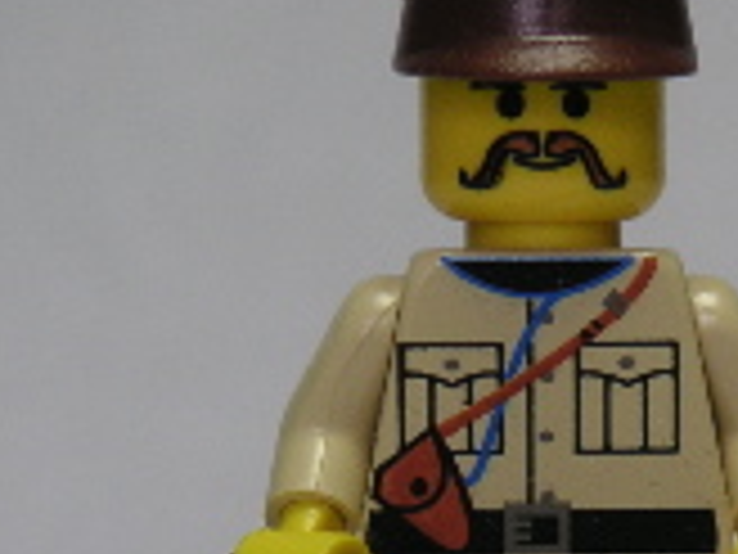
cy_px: 437
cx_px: 578
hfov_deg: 6.9
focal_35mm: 288
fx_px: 6140
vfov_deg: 5.2
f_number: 3.6
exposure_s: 1/125
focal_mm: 17.1
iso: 50
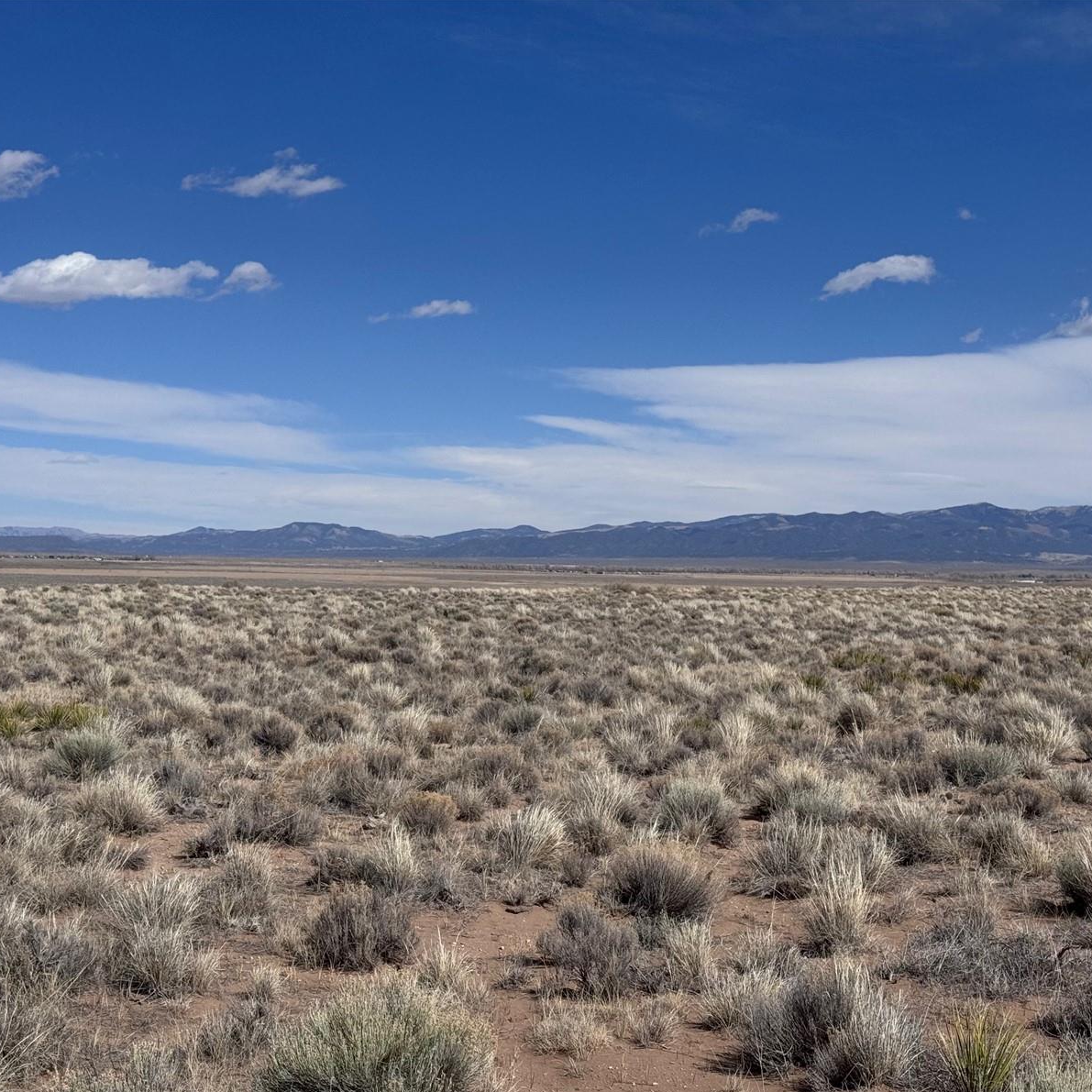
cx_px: 563
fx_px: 2034
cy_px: 547
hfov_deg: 30.0
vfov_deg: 30.0
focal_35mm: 57
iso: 64
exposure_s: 1/10526
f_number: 1.78
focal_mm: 6.76
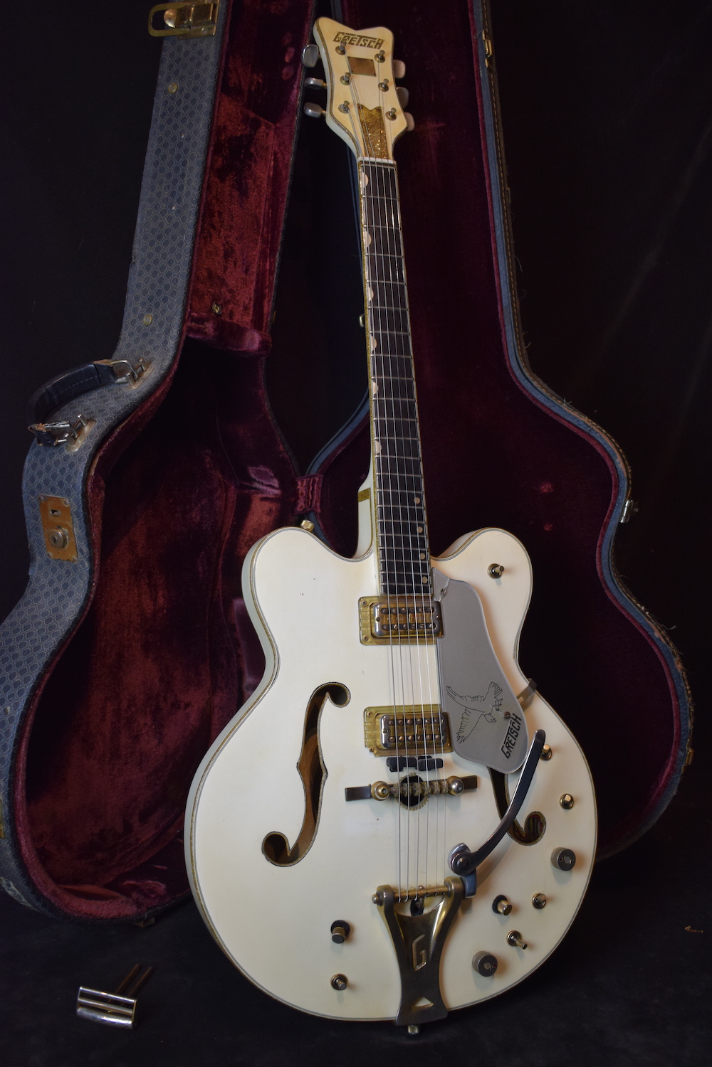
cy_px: 534
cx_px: 356
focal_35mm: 39
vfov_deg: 49.6
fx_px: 1157
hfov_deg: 34.2
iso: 900
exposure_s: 1/60
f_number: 4
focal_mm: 26
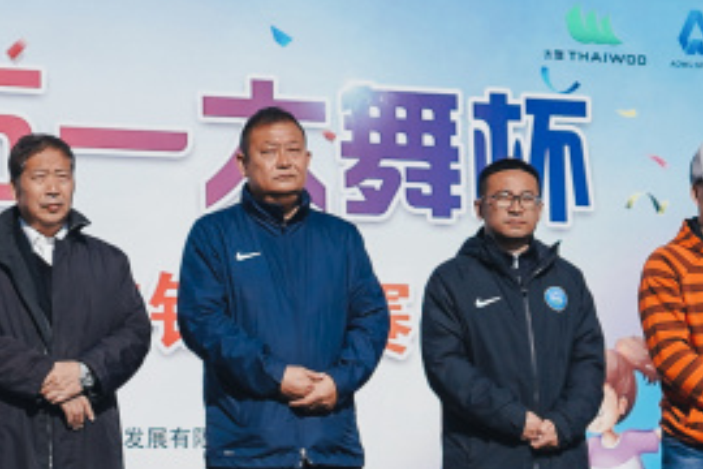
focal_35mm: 144
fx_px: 2812
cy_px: 258
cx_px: 312
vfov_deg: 9.5
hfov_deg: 14.2
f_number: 2
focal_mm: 24
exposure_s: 1/1250
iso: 100
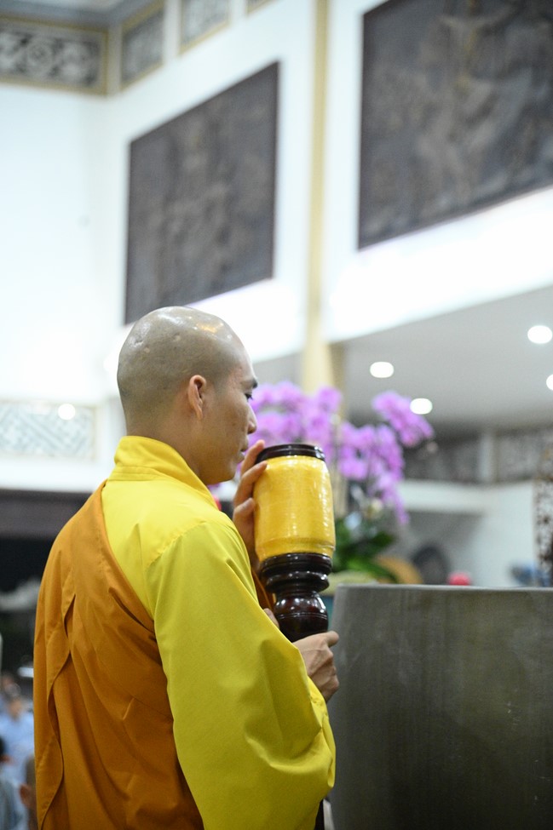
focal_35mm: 95
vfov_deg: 21.5
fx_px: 2191
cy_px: 415
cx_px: 276
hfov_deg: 14.4
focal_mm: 95
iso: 12800
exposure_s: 1/200
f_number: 4.5
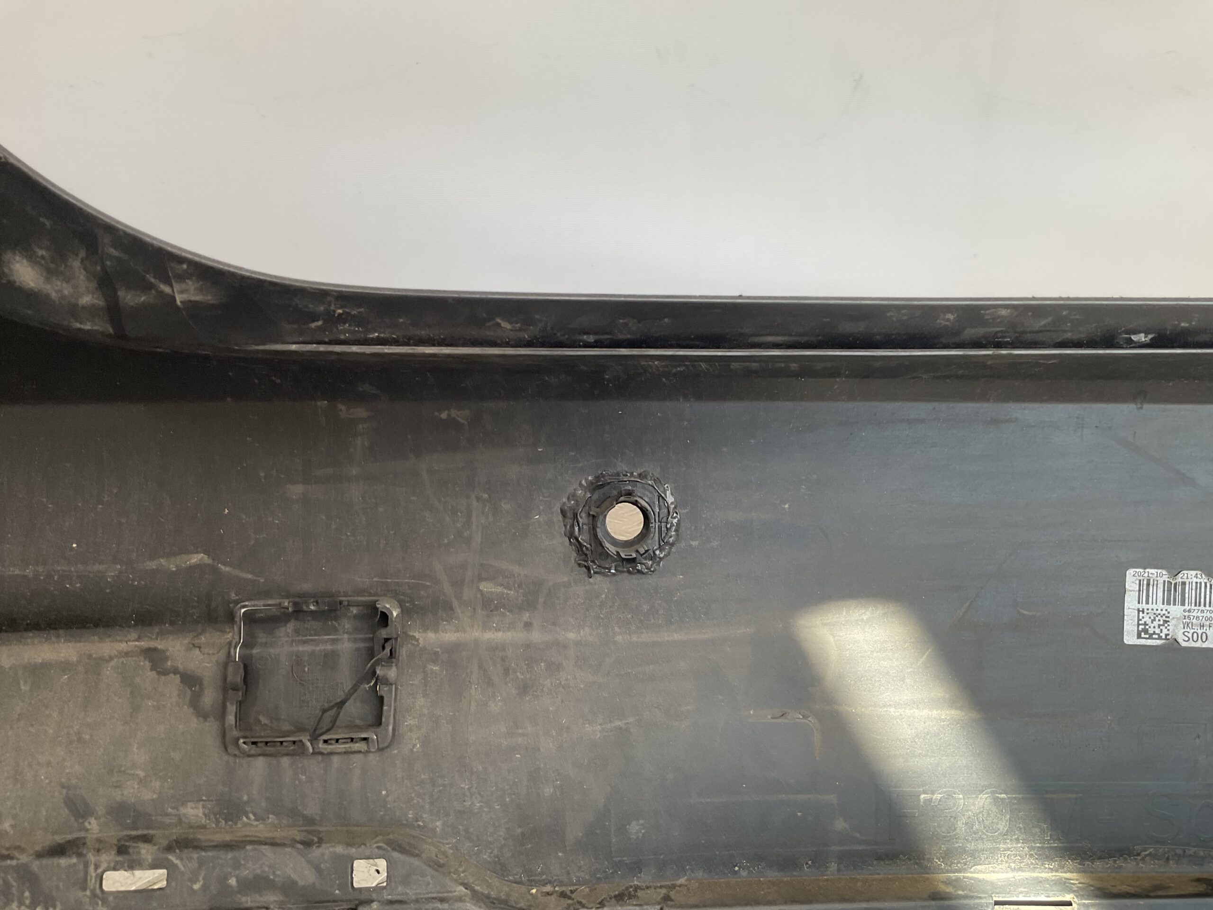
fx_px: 1016
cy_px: 455
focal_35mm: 29
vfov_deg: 48.2
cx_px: 606
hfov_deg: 61.7
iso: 40
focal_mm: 3
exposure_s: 1/120
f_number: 1.8
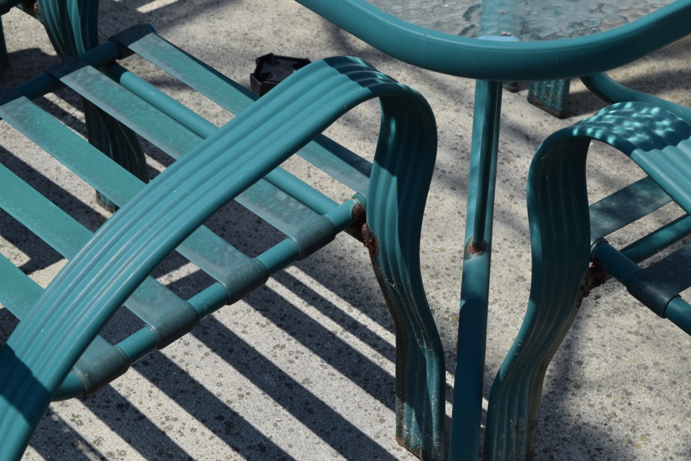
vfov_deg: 16.6
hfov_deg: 24.6
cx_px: 346
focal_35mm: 82
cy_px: 230
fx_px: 1584
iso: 200
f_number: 10
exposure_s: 1/400
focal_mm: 55
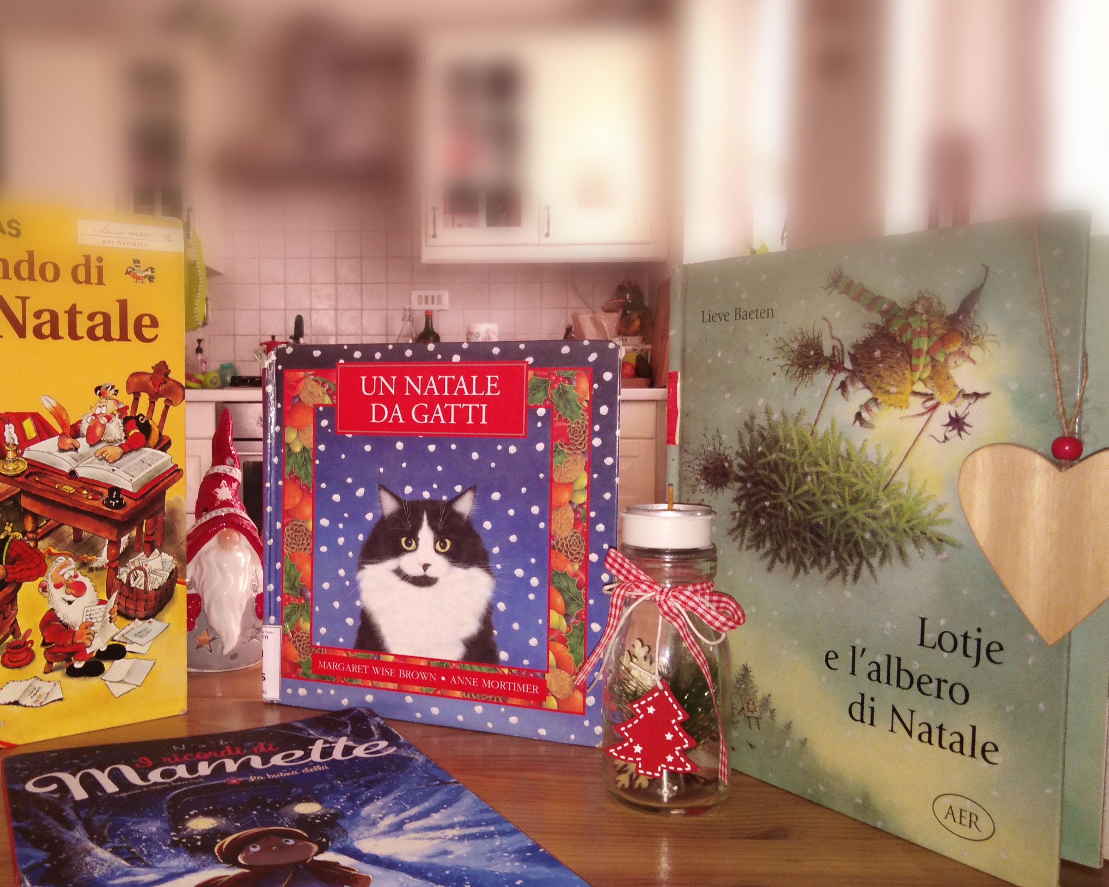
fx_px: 1116
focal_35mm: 34
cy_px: 472
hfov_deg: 52.2
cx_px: 411
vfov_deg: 43.3
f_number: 2.2
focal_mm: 3.46
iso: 292
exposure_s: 1/29.8
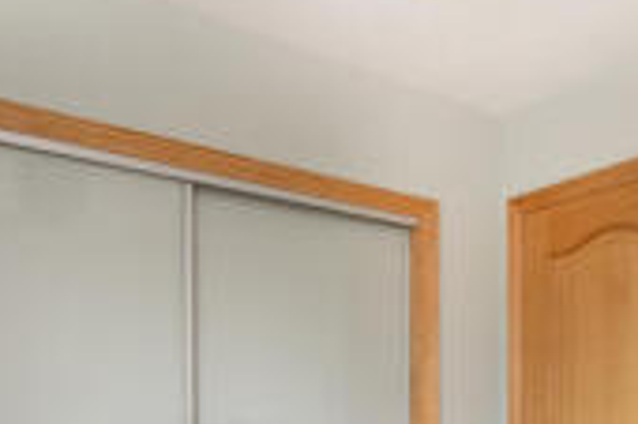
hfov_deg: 45.6
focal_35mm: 42
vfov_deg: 29.8
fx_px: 744
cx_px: 432
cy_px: 418
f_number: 8
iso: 250
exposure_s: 1/10
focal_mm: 10
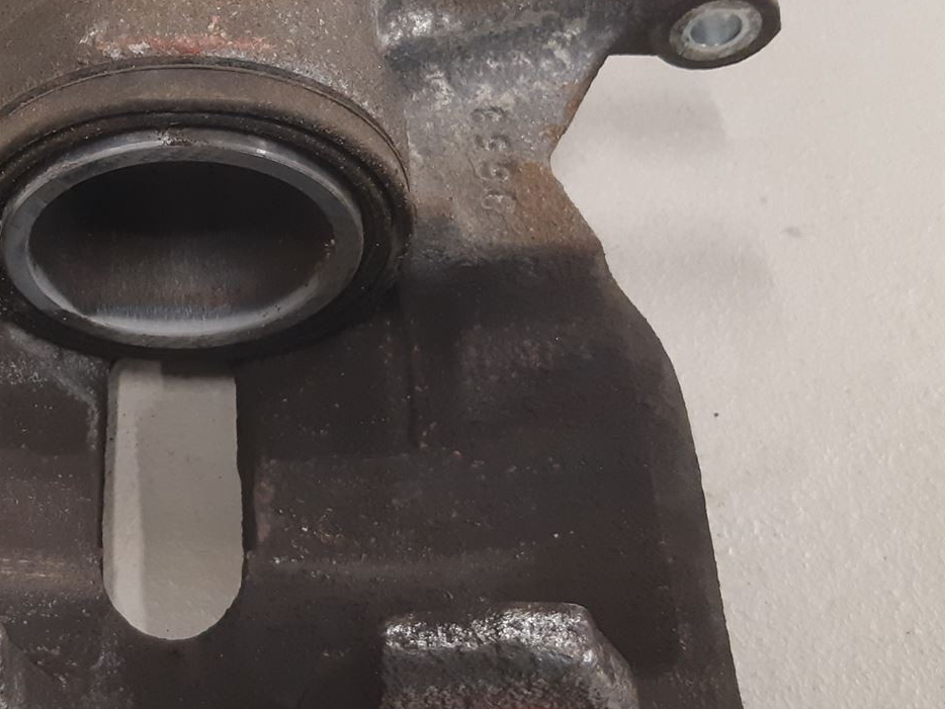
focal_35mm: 57
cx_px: 110
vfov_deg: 25.6
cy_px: 296
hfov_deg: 32.3
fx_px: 1556
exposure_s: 1/50
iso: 200
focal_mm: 3.93
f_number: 1.7
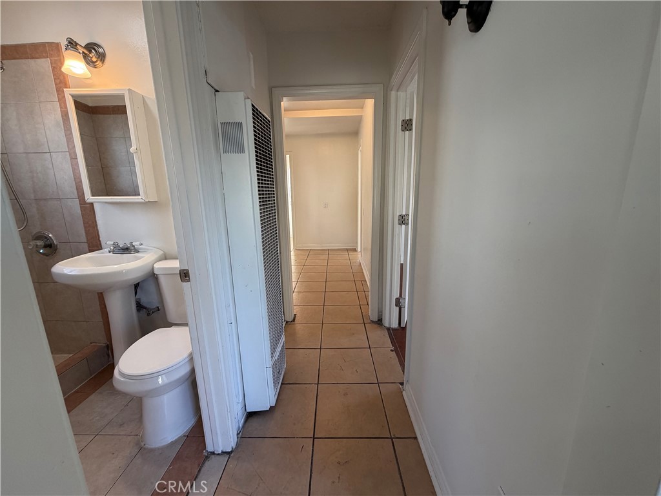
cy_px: 248
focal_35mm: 14
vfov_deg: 85.7
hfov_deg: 102.1
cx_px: 330
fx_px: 267
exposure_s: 1/120
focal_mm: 2.22
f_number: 2.2
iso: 160
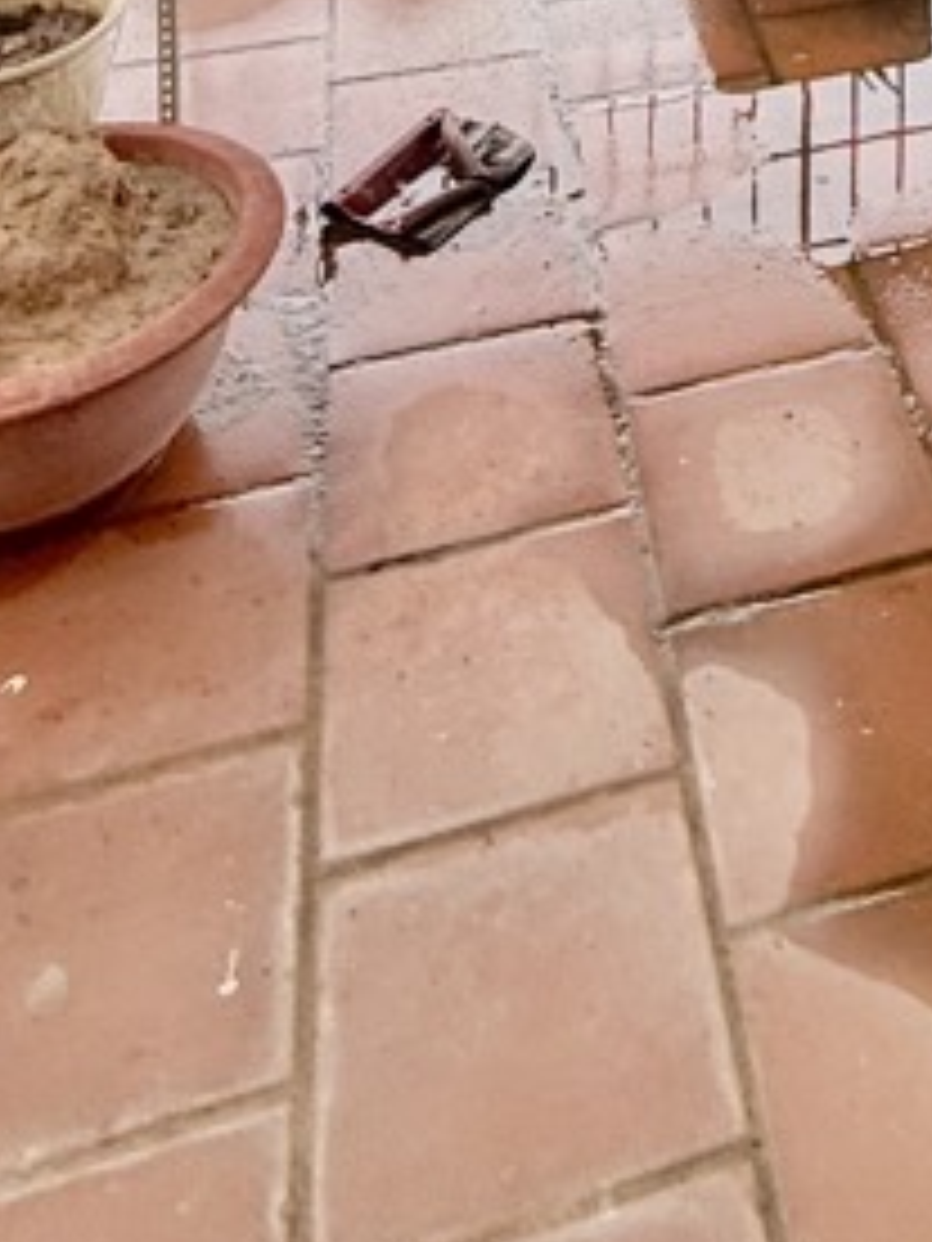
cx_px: 1004
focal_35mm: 52
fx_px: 1867
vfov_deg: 24.2
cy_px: -814
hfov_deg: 26.1
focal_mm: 2.22
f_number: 2.2
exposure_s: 1/498
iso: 50
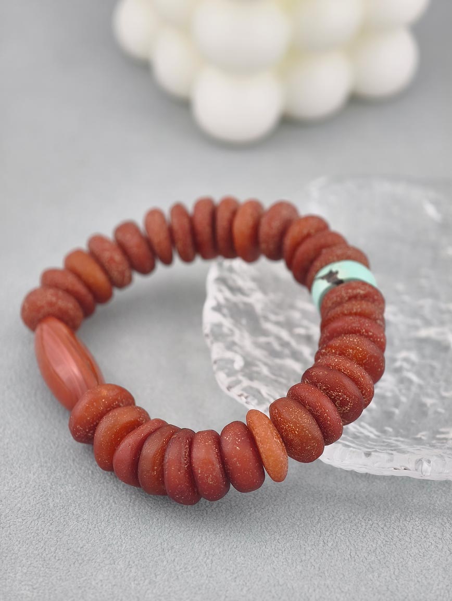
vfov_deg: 23.0
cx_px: 226
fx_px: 1476
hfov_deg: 17.4
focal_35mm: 85
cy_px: 300
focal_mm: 22.48
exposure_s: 1/160
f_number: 2.67
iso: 125
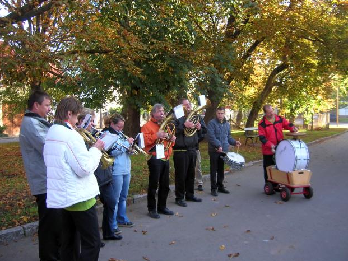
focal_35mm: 35
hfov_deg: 52.6
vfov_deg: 40.7
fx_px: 352
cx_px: 178
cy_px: 132
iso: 50
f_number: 2.9
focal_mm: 5.7
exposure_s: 1/51.5
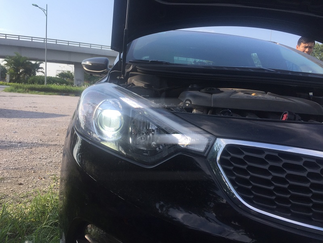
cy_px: 122
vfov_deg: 48.2
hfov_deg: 61.7
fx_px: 271
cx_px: 162
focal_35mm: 29
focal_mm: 4.15
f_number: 2.2
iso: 32
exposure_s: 1/942
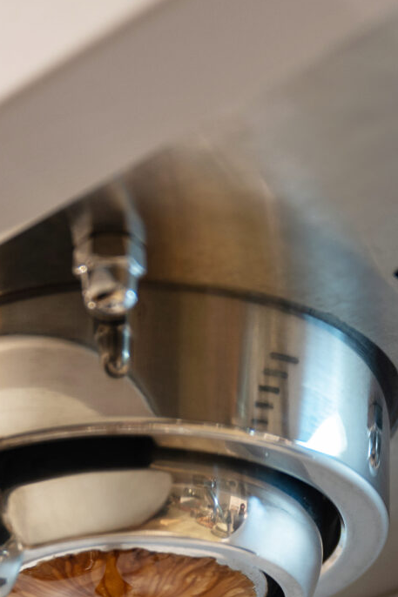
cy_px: 656
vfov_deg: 12.0
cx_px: 62
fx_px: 2787
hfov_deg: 8.1
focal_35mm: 168
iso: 125
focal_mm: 45
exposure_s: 1/125
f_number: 2.8
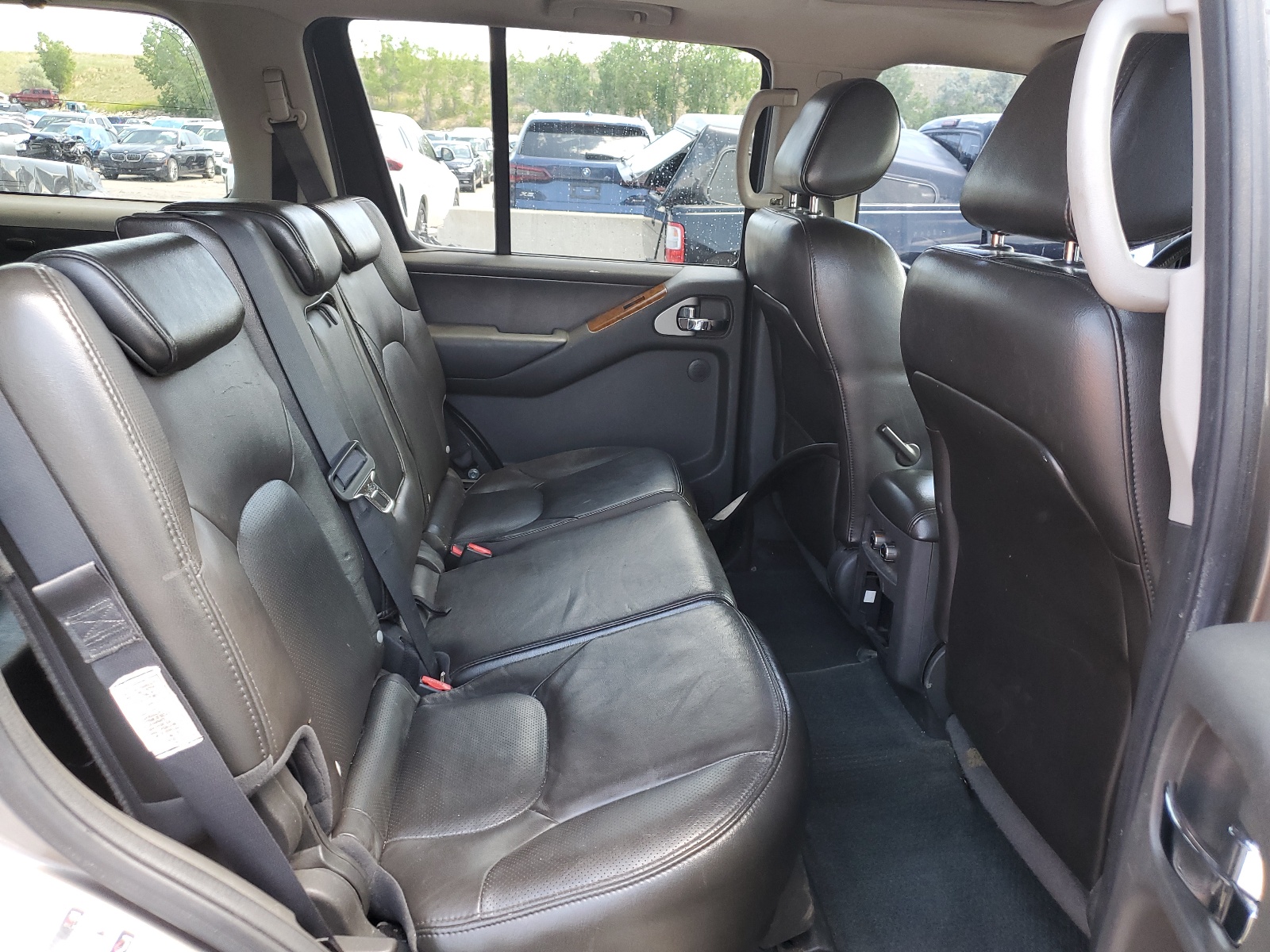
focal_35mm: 26
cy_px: 476
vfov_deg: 53.1
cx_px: 635
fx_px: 954
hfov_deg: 67.3
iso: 82
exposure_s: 1/120
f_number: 1.5
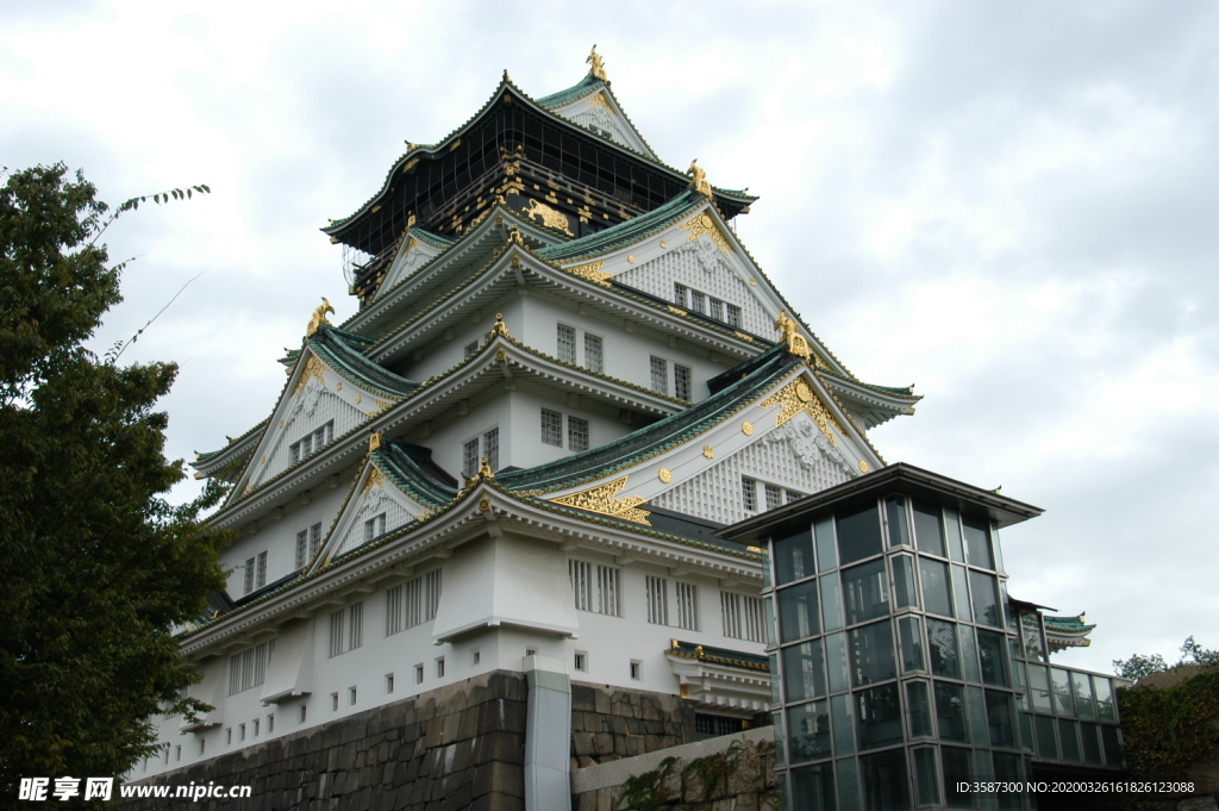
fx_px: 1218
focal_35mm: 36
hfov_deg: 53.2
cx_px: 610
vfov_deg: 36.8
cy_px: 406
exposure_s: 1/320
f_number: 7.1
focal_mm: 24
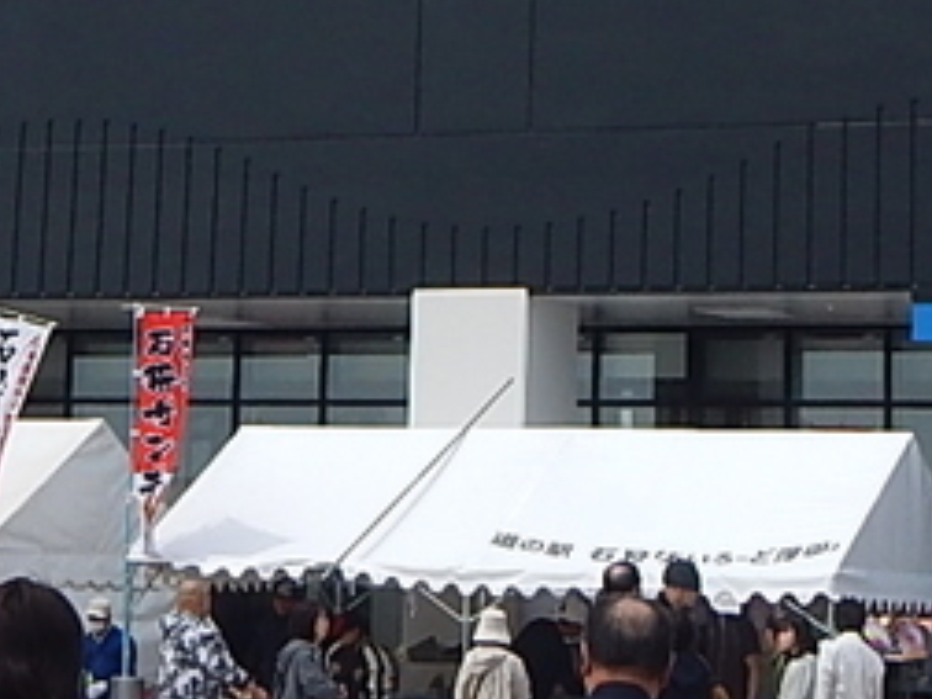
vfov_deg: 10.0
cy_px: -218
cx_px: 433
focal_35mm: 146
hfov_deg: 13.5
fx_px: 3931
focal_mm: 6.5
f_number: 4
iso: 125
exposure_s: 1/1500
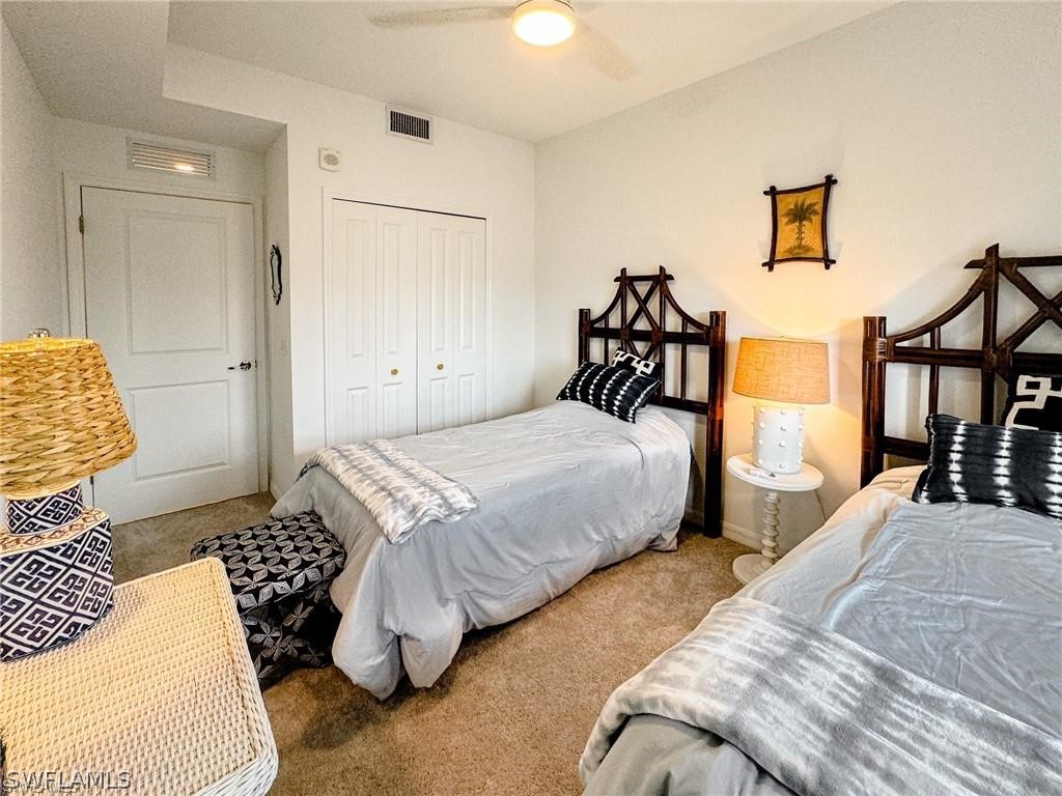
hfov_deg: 102.1
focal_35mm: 14
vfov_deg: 85.7
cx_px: 531
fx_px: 430
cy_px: 398
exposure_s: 1/120
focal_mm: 2.22
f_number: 2.2
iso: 160
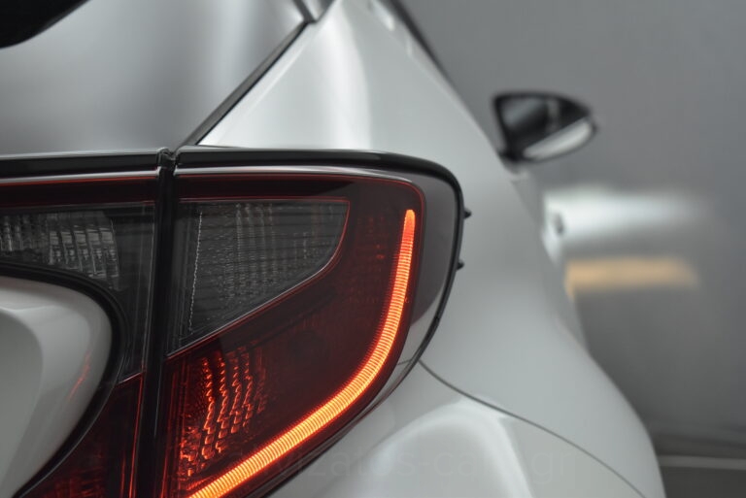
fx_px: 1555
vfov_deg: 18.2
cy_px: 249
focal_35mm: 75
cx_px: 373
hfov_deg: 27.0
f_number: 5.6
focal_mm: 50
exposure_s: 1/200
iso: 1600
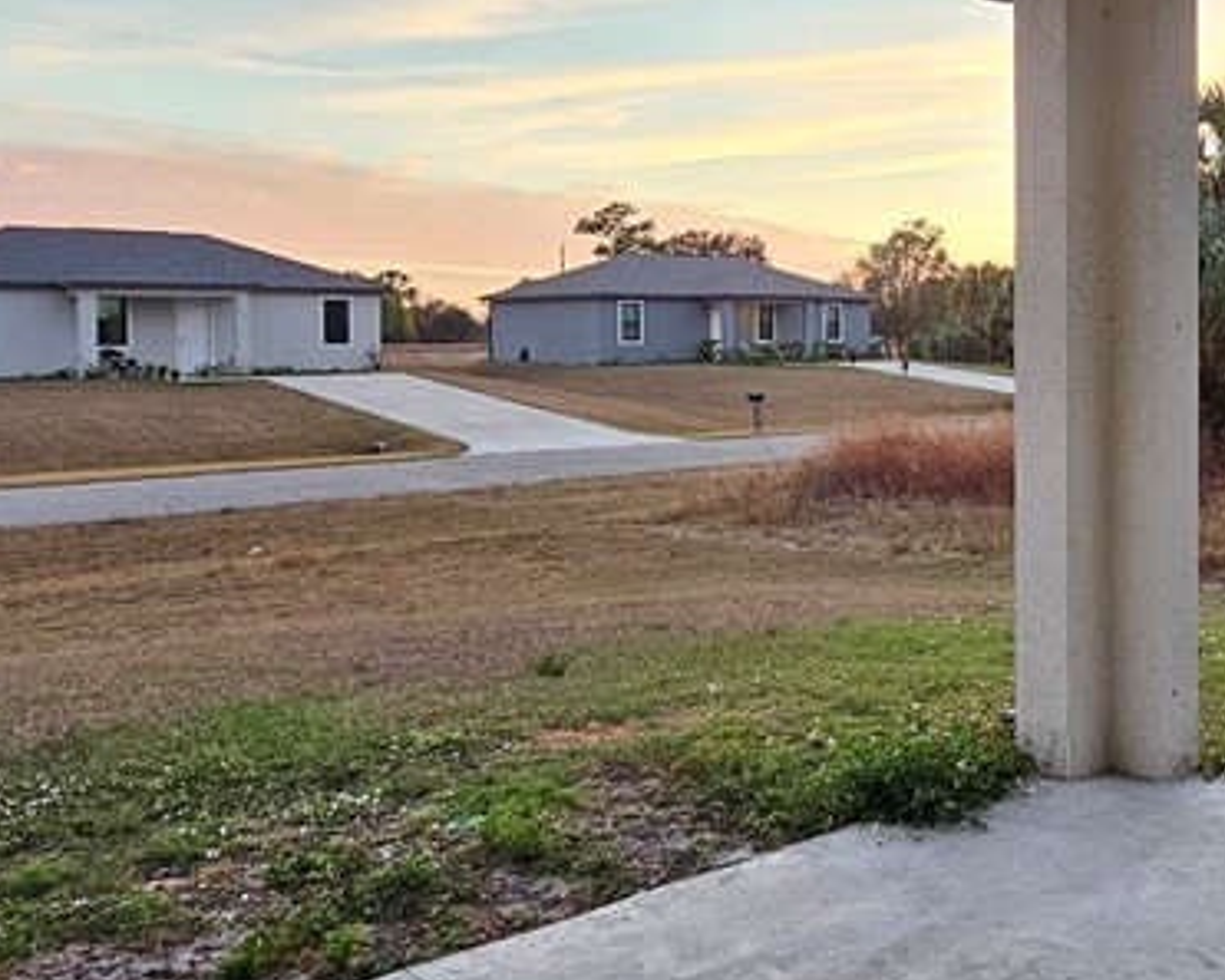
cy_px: 340
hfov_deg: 49.9
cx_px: 882
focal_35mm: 35
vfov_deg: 41.8
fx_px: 1269
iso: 160
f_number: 2.2
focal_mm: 2.2
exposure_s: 1/60
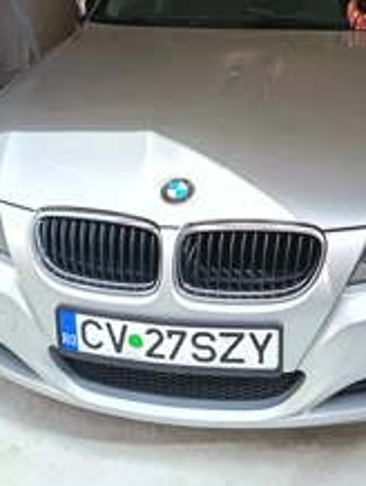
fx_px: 619
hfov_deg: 32.7
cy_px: 118
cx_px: 239
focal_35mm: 44
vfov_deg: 41.6
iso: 141
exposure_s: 1/100
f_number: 1.75
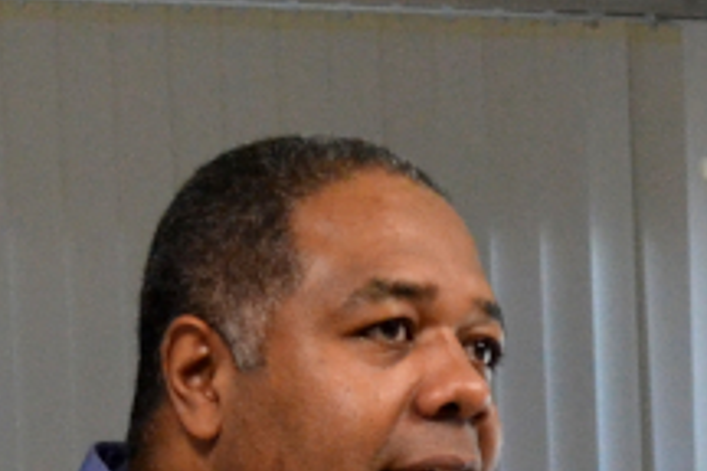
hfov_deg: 13.4
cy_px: 772
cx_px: 822
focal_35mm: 150
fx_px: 2946
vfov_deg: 8.9
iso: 1600
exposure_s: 1/80
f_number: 4.5
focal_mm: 30
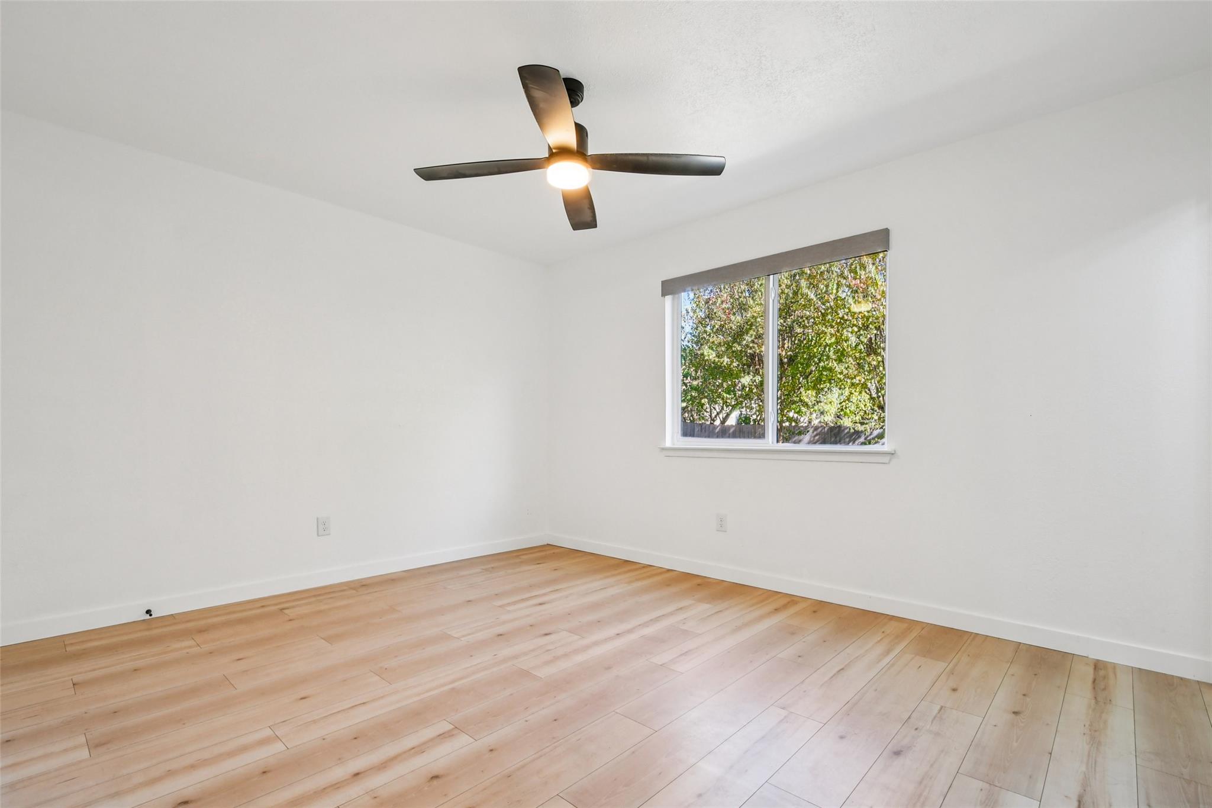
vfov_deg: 77.3
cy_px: 404
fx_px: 505
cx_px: 606
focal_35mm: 15
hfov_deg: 100.4
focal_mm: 10
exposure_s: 1/60
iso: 400
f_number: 8
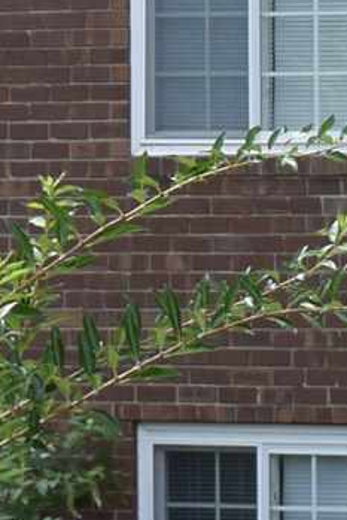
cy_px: -101
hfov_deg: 3.5
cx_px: 512
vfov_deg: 5.2
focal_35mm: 396
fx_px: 5719
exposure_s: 1/200
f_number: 7.1
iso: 100
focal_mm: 30
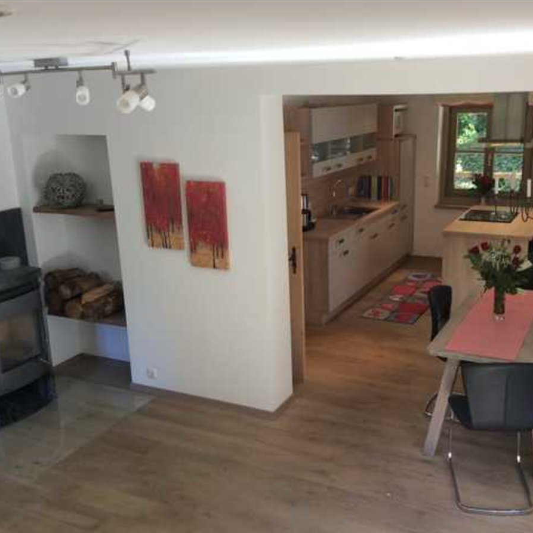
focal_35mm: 38
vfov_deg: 43.9
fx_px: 662
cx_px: 309
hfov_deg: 43.7
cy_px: 267
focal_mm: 3.3
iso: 40
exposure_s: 1/25
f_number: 2.4
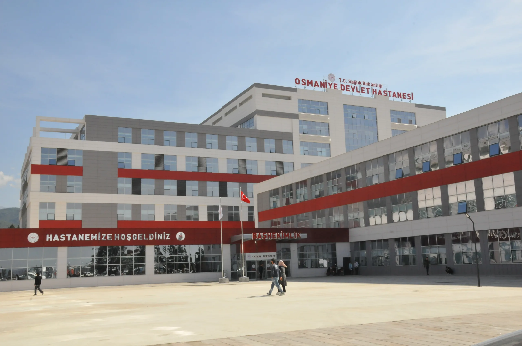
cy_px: 173
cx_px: 261
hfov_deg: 51.3
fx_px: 543
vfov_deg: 35.4
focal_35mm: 38
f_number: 22
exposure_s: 1/320
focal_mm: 25
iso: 800
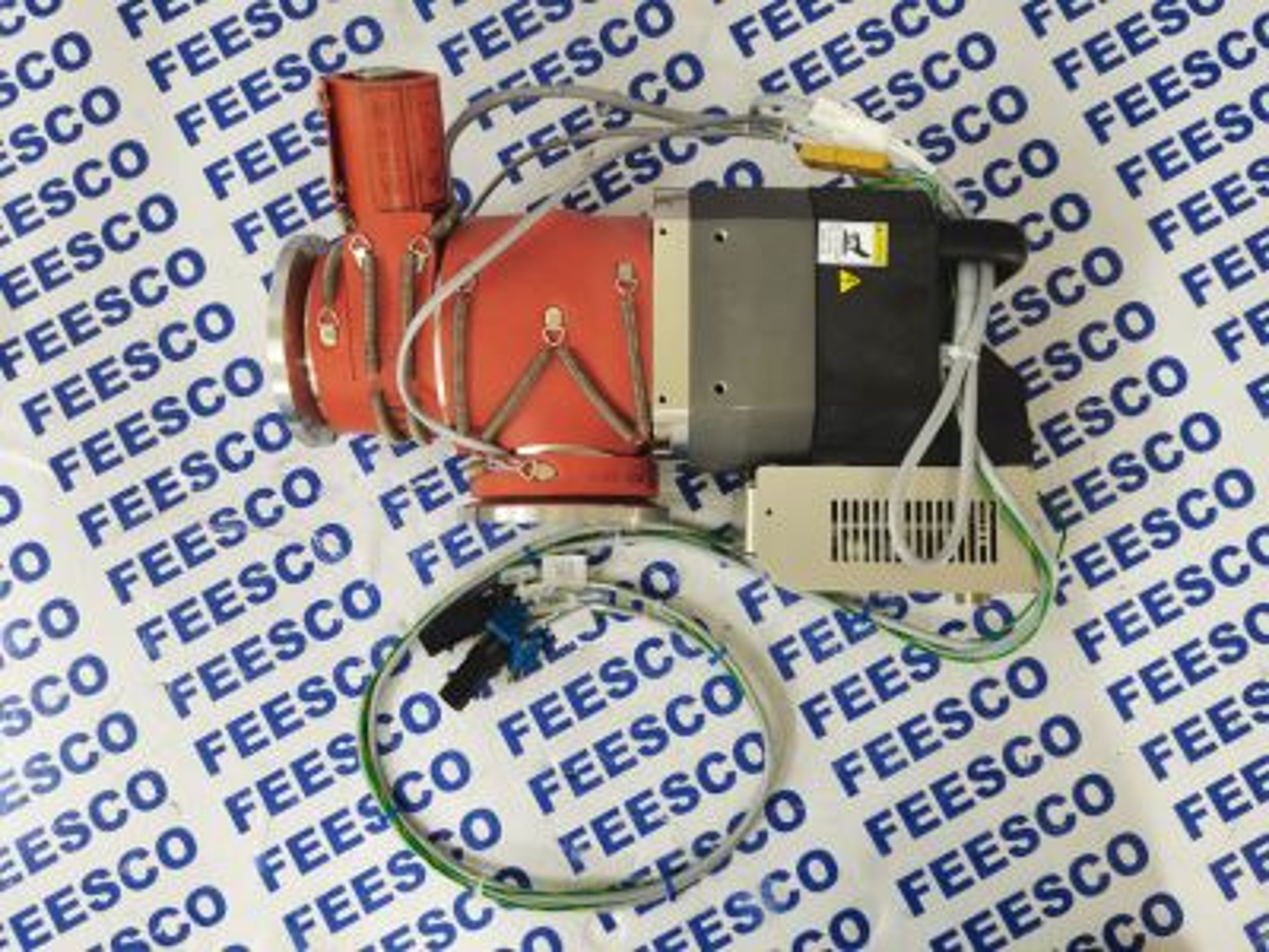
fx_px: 953
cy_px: 476
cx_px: 634
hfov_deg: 67.3
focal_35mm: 26
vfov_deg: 53.1
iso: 400
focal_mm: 5.58
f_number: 1.8
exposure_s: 1/25.7
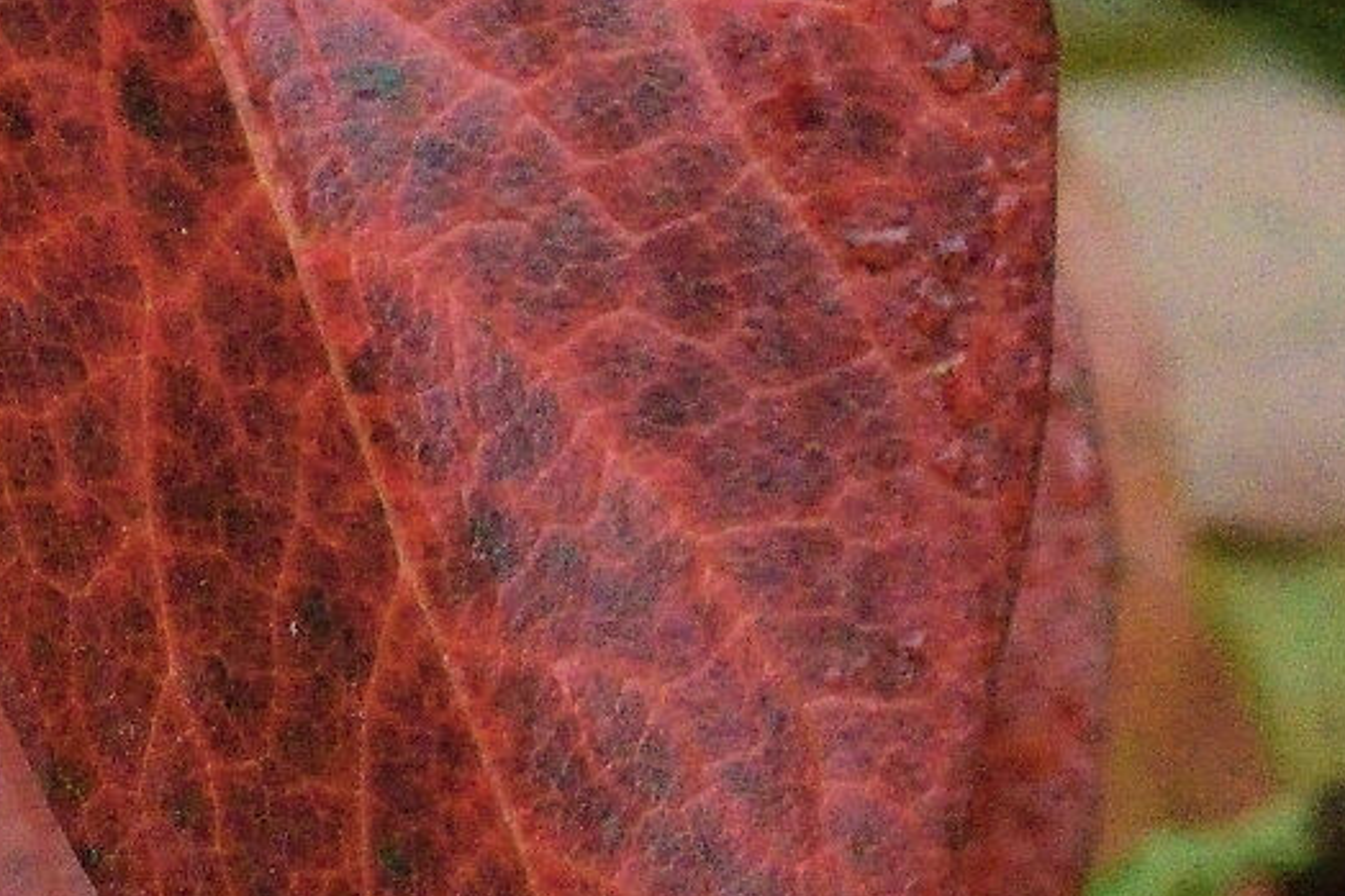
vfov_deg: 6.9
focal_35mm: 199
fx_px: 7443
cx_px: -1209
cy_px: 49
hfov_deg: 9.7
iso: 5000
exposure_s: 1/400
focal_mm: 29
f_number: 8
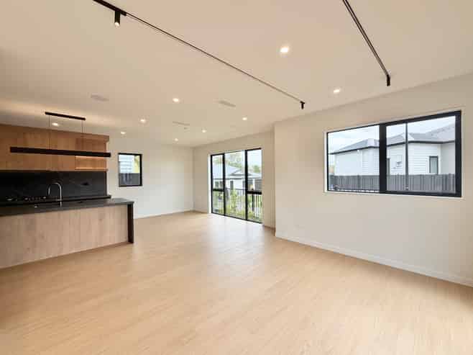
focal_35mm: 14
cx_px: 236
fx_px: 191
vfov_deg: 85.6
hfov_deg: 102.1
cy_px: 178
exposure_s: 1/223
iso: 50
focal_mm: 2.22
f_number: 2.2
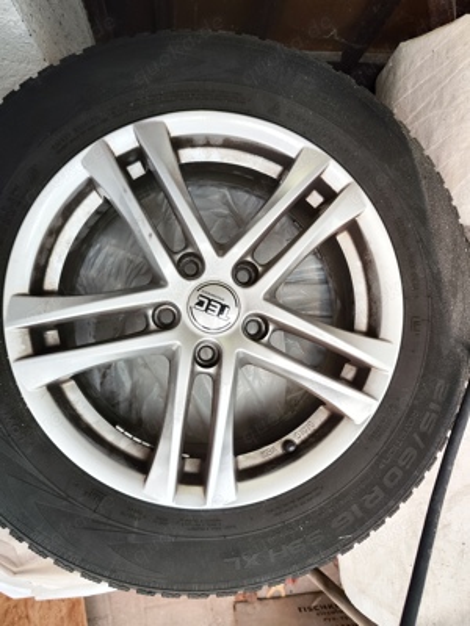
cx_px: 235
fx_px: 416
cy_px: 313
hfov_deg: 58.9
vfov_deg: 73.9
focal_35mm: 23
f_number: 1.69
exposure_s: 1/100
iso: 196
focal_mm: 7.01
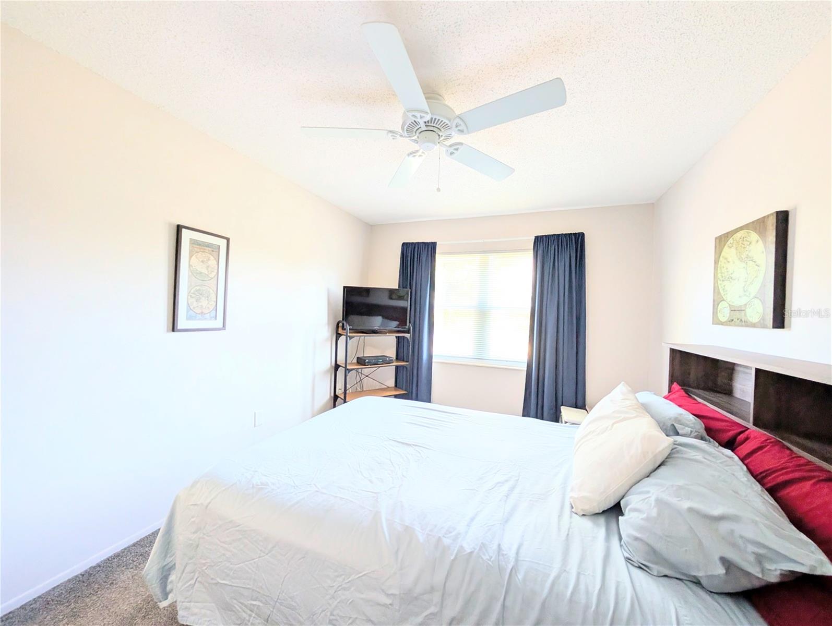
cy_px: 313
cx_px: 416
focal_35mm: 12
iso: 81
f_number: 1.7
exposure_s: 1/53.2
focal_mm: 2.02
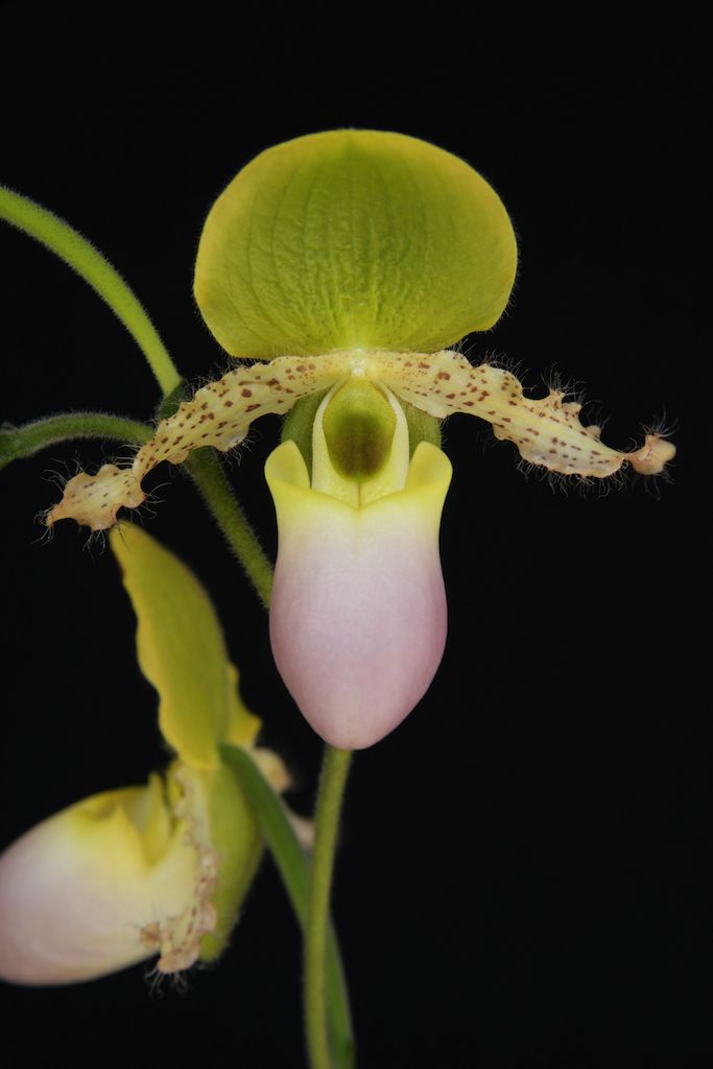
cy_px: 534
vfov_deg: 17.1
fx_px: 3564
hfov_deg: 11.4
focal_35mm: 120
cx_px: 356
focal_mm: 120
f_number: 13
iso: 1000
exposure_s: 1/200
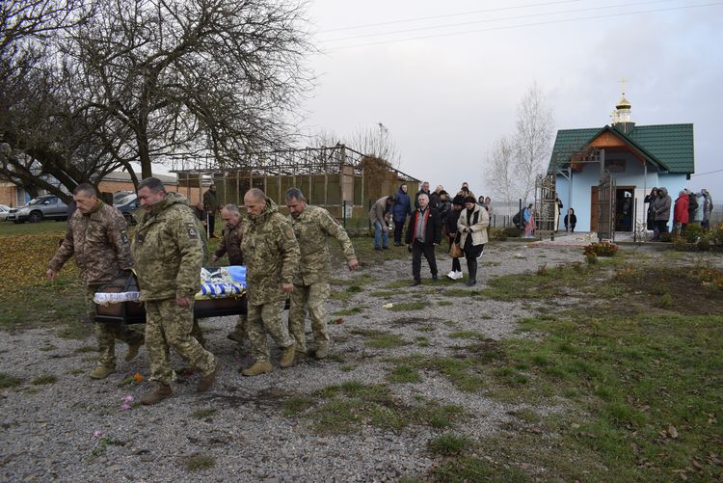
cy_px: 242
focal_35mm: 27
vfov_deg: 48.0
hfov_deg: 67.4
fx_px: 543
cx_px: 362
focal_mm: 18
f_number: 8
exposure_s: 1/250
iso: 400
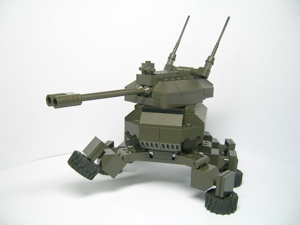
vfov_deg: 40.7
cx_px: 150
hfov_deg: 52.6
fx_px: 303
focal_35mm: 35
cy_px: 112
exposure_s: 1/26
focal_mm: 5.4
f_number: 2.8
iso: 50
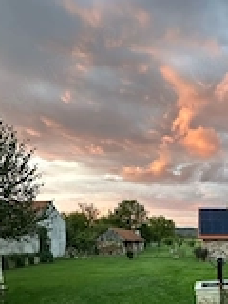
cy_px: 241
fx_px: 307
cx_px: 241
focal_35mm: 35
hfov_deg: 35.7
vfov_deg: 49.7
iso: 320
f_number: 2.2
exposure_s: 1/92
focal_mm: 2.22
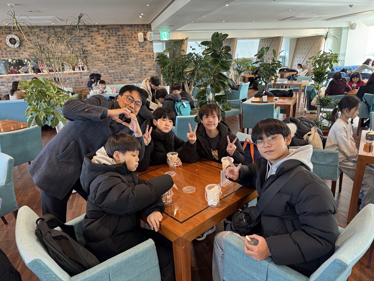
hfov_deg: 71.6
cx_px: 187
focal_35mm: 24
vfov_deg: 56.8
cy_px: 140
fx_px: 259
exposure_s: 1/60
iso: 320
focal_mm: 6.76
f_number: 1.78
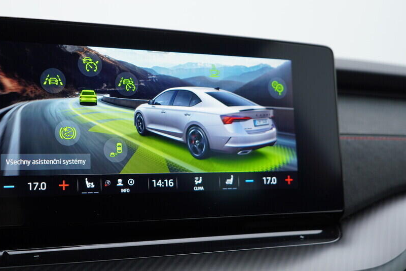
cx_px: 147
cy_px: 132
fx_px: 519
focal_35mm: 46
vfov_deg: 29.3
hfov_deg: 42.3
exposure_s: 1/60
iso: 125
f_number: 3.5
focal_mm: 24
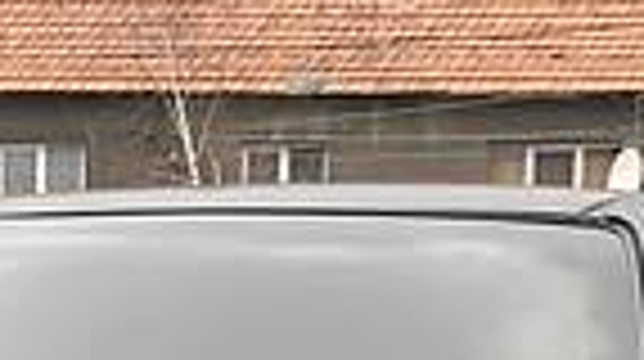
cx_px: 126
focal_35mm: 171
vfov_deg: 6.6
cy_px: 976
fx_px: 2916
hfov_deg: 12.5
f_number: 1.8
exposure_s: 1/479
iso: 20
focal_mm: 4
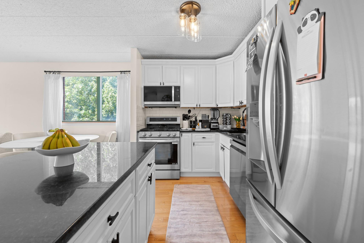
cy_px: 122
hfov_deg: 104.3
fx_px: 142
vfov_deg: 81.2
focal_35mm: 14
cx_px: 182
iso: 250
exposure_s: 1/1.67
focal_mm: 14
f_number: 10
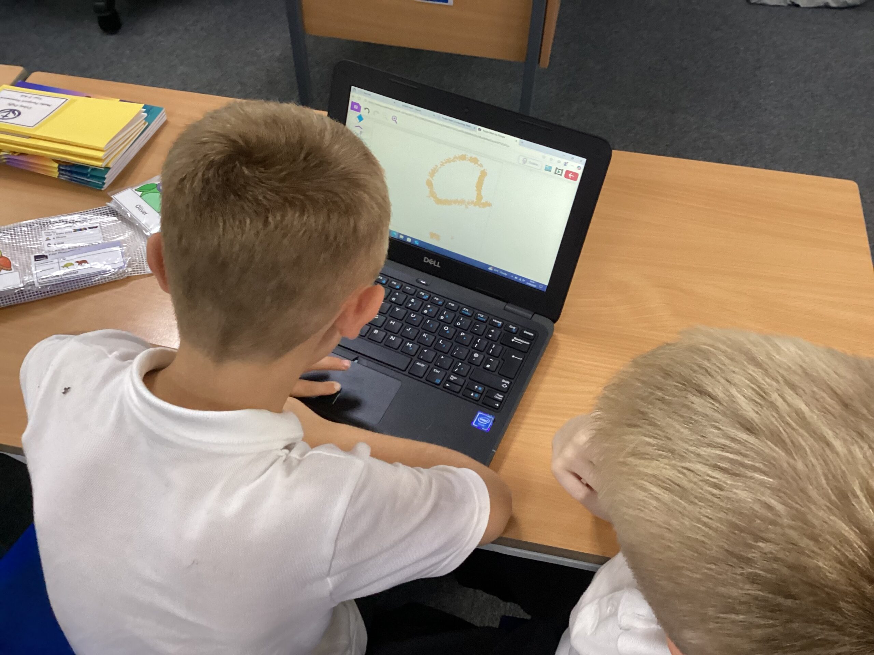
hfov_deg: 58.4
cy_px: 328
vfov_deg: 45.4
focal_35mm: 31
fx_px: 783
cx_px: 437
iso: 250
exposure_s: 1/60
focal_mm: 3.3
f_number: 2.4
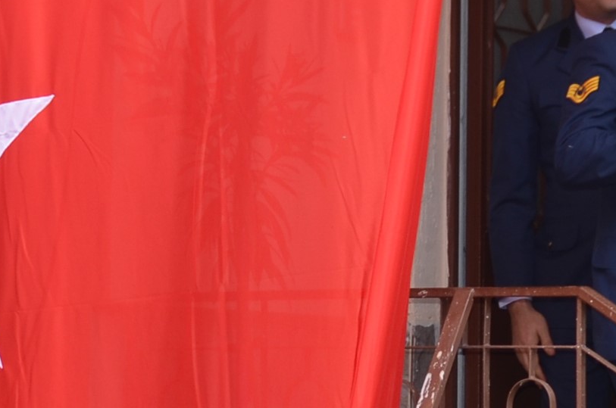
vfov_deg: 5.3
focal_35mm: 259
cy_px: 233
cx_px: 287
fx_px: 4424
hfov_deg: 8.0
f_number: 4.2
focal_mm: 38
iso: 200
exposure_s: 1/250
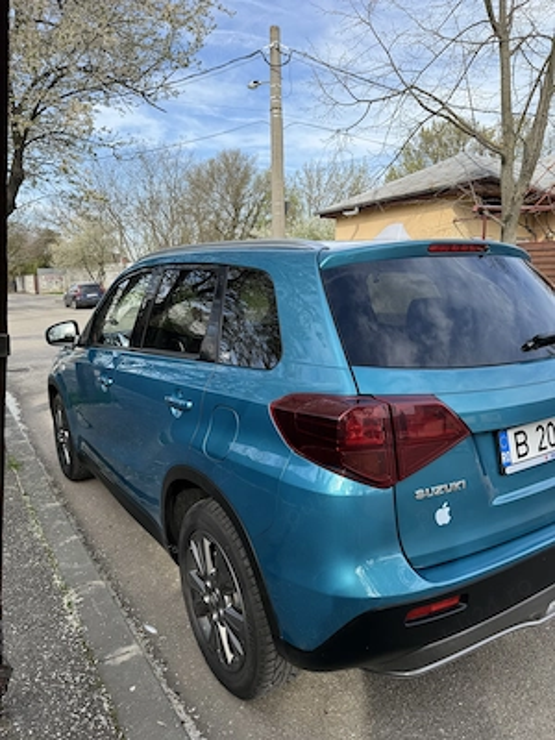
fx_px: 513
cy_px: 370
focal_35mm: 24
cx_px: 278
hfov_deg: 56.8
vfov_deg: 71.6
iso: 100
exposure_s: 1/1727
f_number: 1.78
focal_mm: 6.76
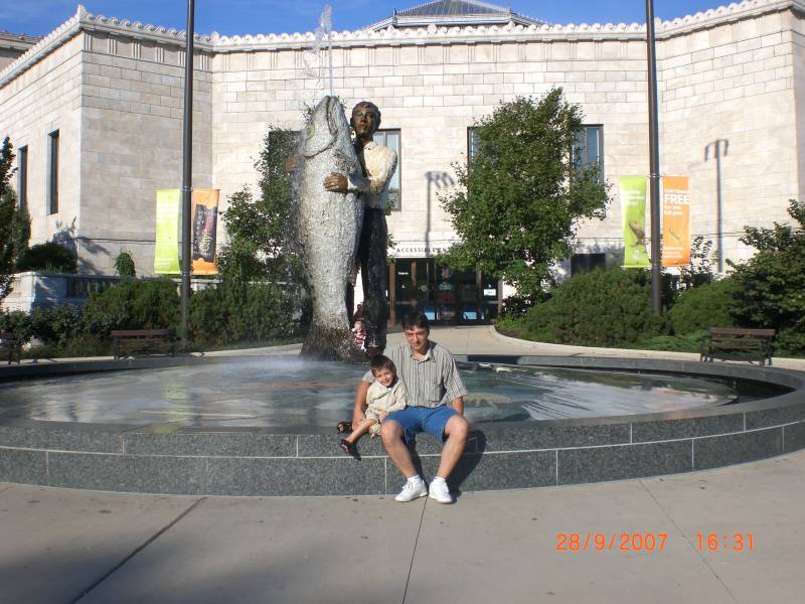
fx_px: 884
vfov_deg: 37.7
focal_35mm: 38
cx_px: 402
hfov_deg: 49.0
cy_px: 302
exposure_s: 1/500
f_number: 4.4
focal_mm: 6.3
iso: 50
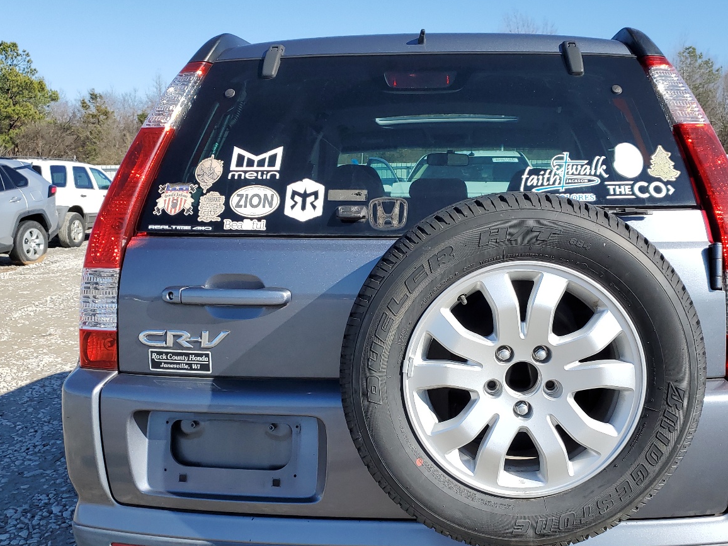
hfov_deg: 51.0
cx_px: 437
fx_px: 757
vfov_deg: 39.6
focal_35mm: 36
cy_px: 296
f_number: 1.5
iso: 50
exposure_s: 1/2500
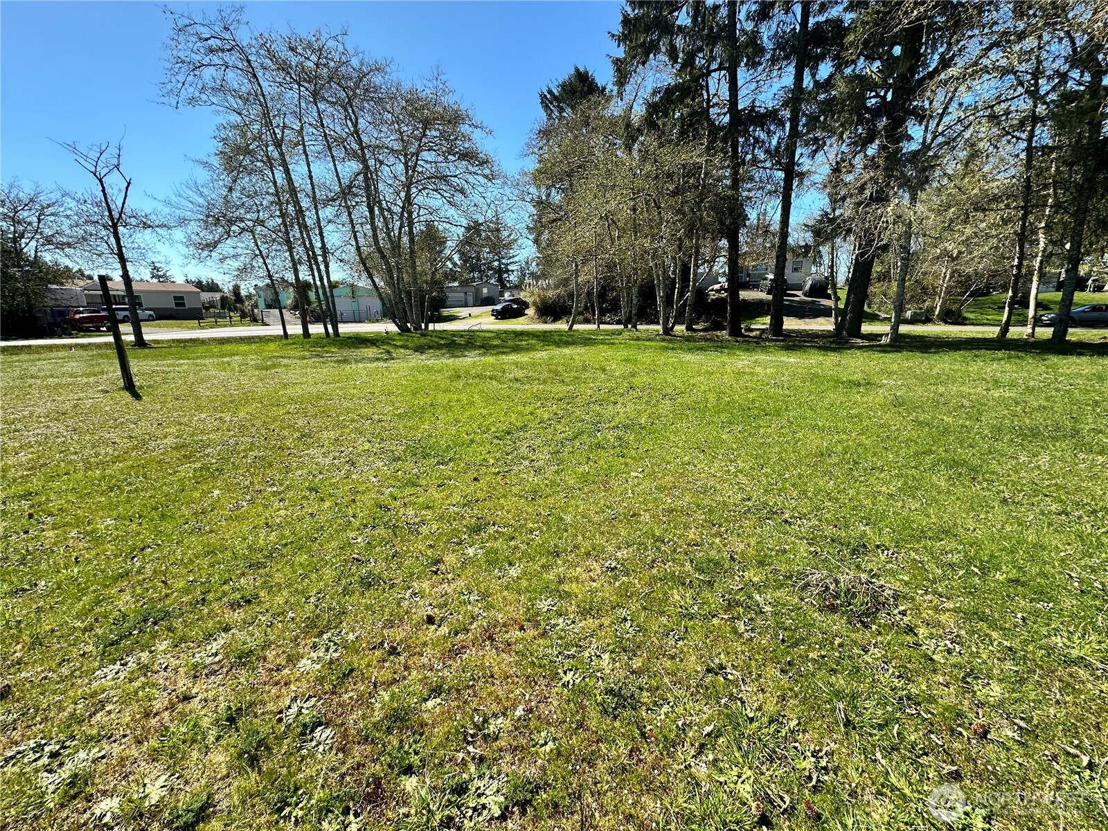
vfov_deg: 85.7
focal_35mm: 14
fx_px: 448
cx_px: 554
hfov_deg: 102.1
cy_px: 416
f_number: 2.2
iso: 40
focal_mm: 2.22
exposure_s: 1/917
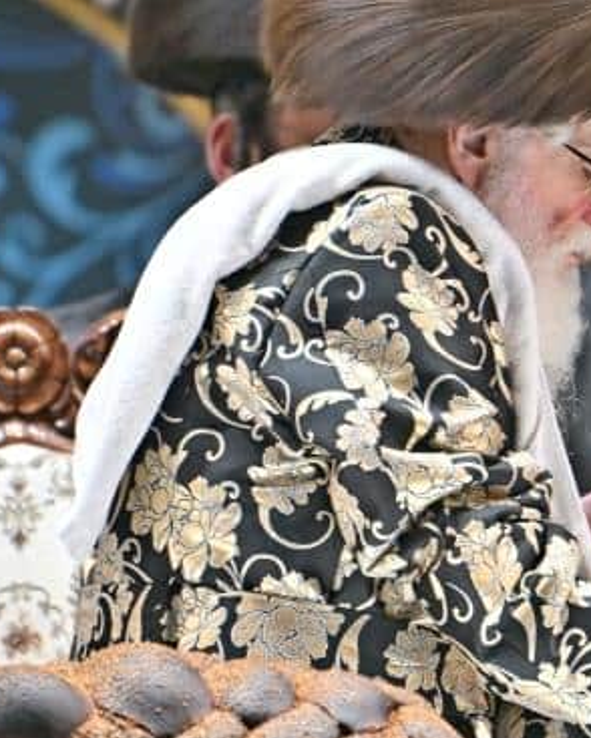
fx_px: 17149
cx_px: 681
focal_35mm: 785
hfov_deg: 2.0
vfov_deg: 2.5
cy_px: 363
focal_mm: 200
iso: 320
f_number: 2.8
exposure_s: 1/320
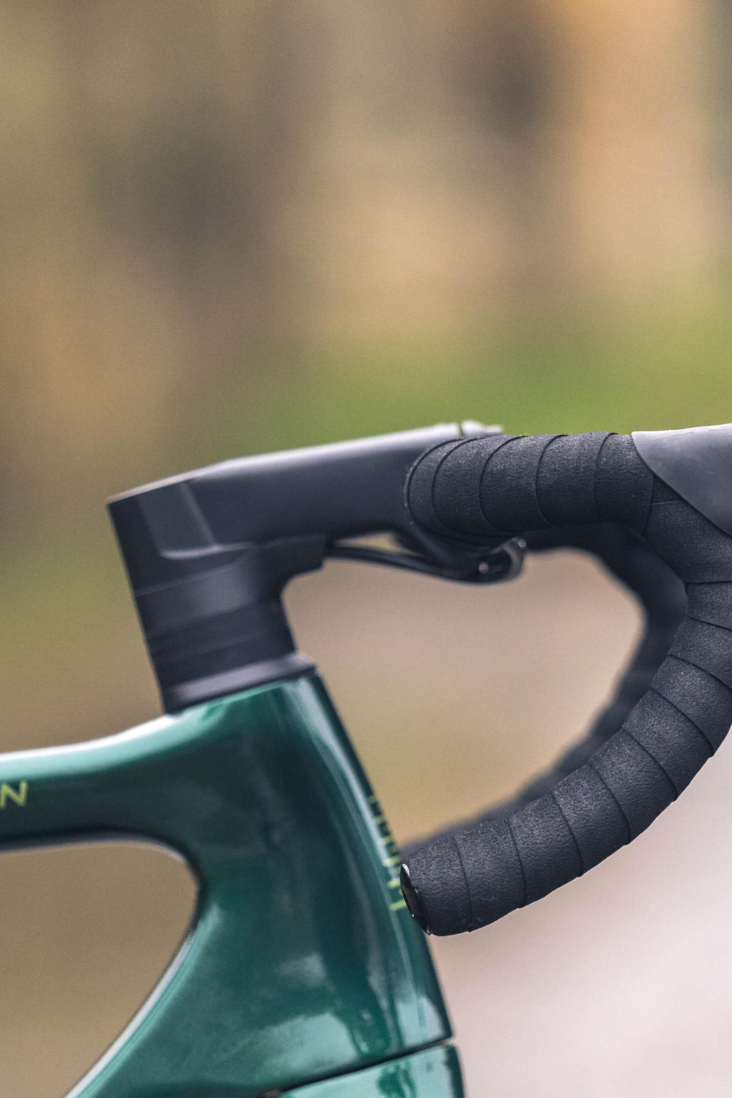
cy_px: 707
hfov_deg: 3.2
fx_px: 12990
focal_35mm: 426
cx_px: 522
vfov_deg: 4.8
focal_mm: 189
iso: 2000
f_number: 2.8
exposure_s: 1/400
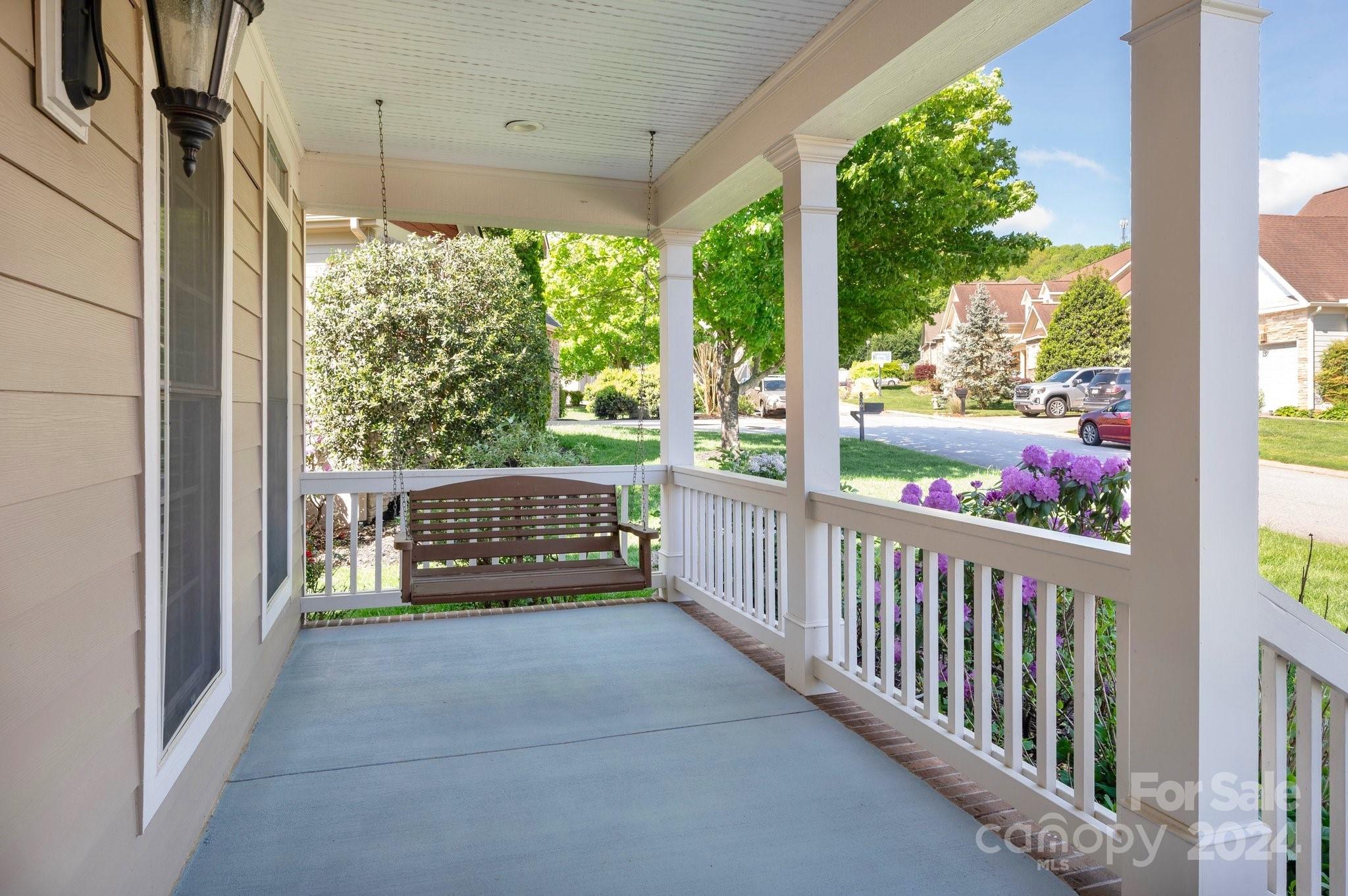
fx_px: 767
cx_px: 674
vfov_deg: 60.6
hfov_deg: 82.6
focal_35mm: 20
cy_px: 448
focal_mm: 20.5
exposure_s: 1/30
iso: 200
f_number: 8
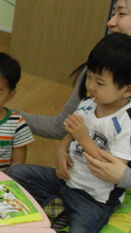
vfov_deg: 22.2
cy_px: 122
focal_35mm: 96
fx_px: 593
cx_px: -97
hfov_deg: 11.7
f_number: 2.8
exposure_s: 1/30
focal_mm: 6.3
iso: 200
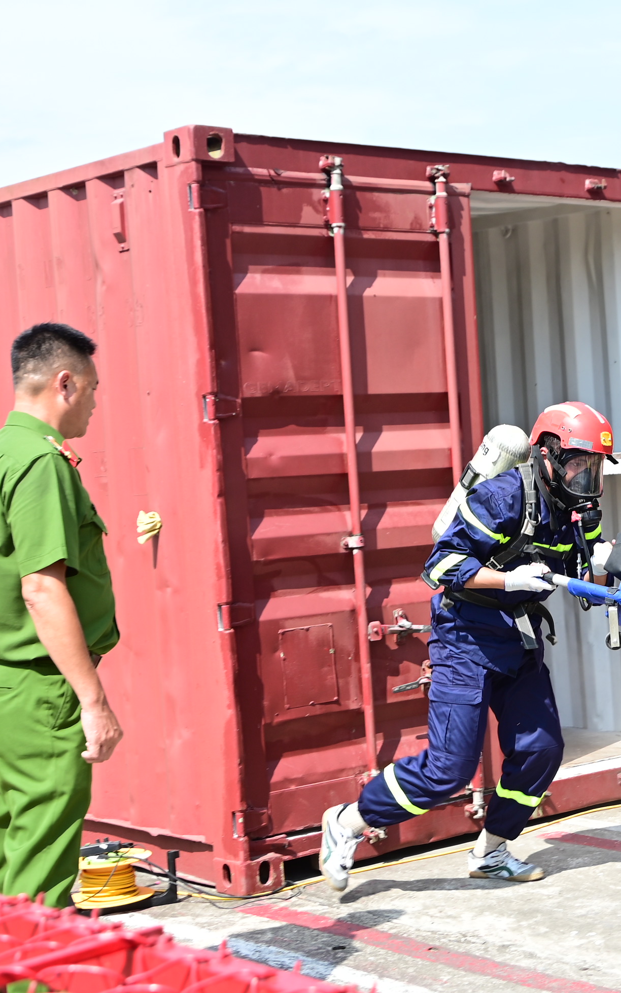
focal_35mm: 69
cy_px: 495
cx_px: 699
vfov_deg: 29.8
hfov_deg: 18.1
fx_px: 1868
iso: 100
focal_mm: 30
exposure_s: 1/200
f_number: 7.1
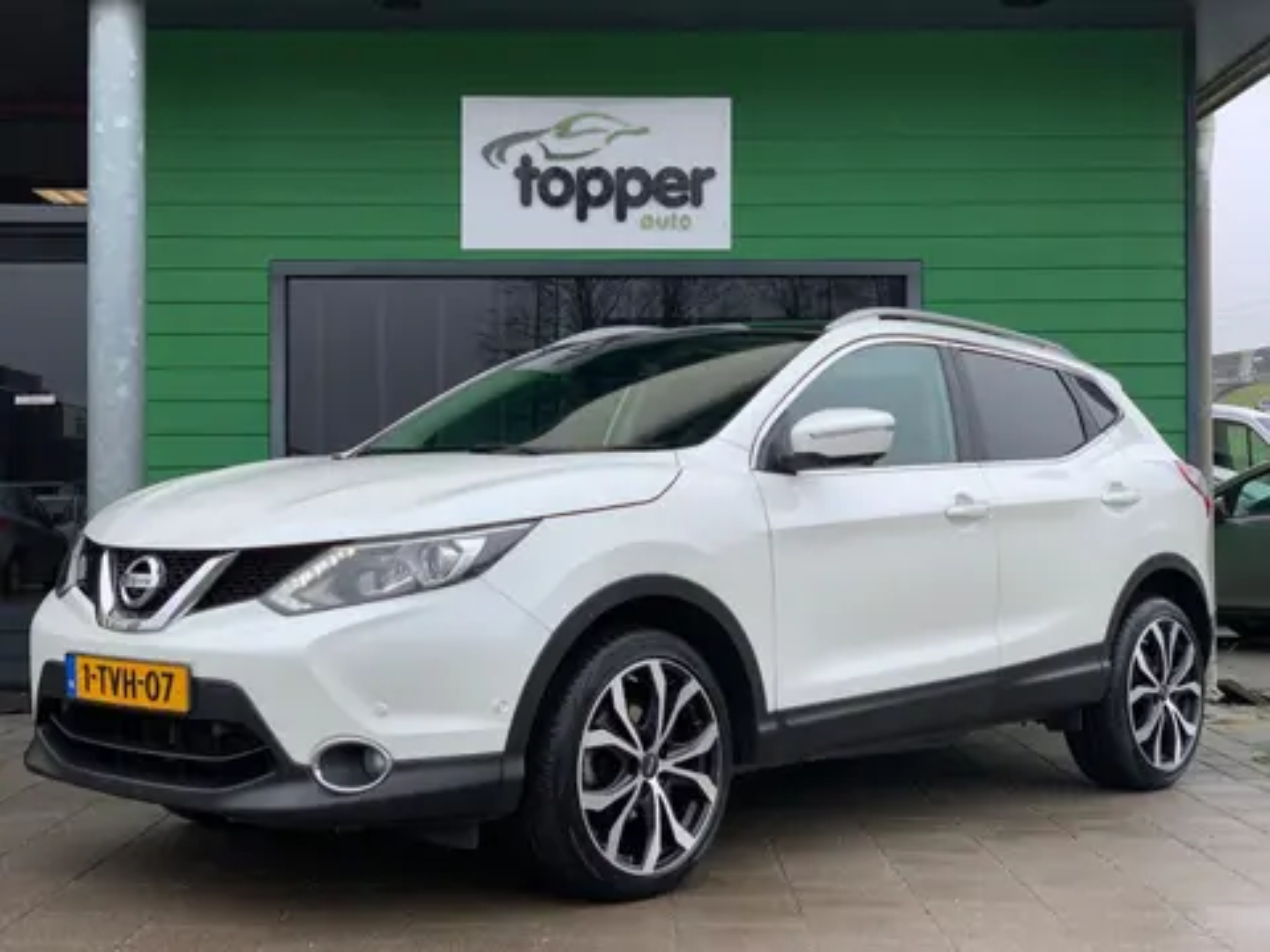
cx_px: 635
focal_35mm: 52
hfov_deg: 36.8
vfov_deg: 28.0
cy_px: 476
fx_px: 1908
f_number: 2.4
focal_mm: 6
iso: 16
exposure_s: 1/304
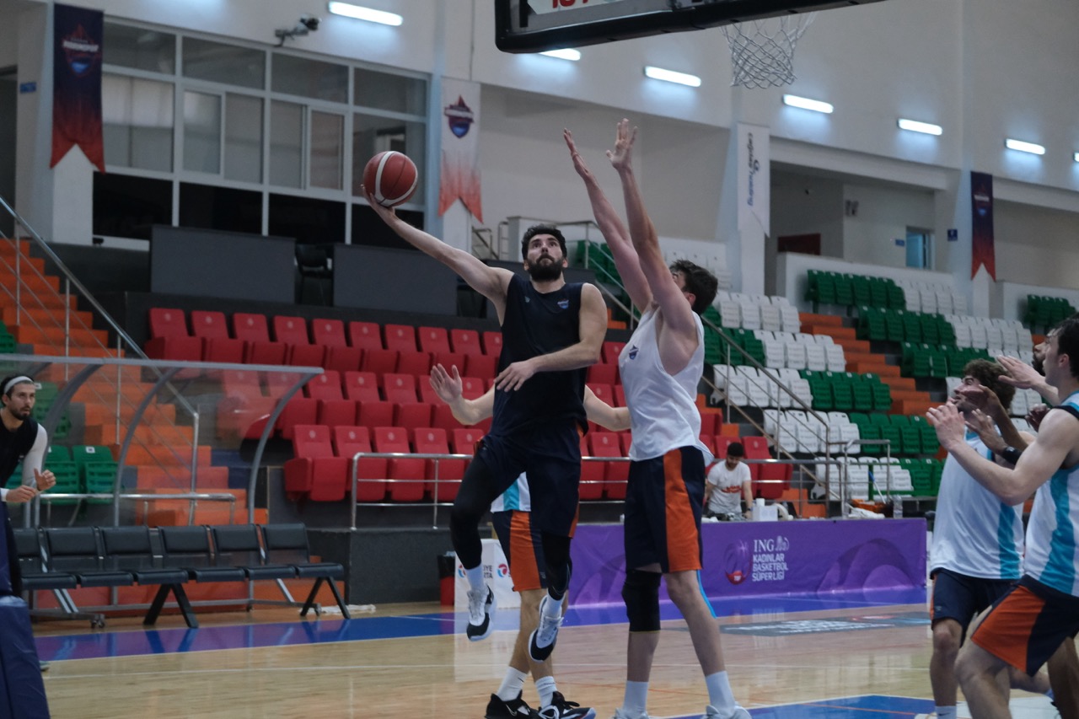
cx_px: 540
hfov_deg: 27.0
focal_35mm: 75
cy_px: 360
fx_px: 2247
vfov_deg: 18.2
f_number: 2.8
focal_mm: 50
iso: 4000
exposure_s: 1/500
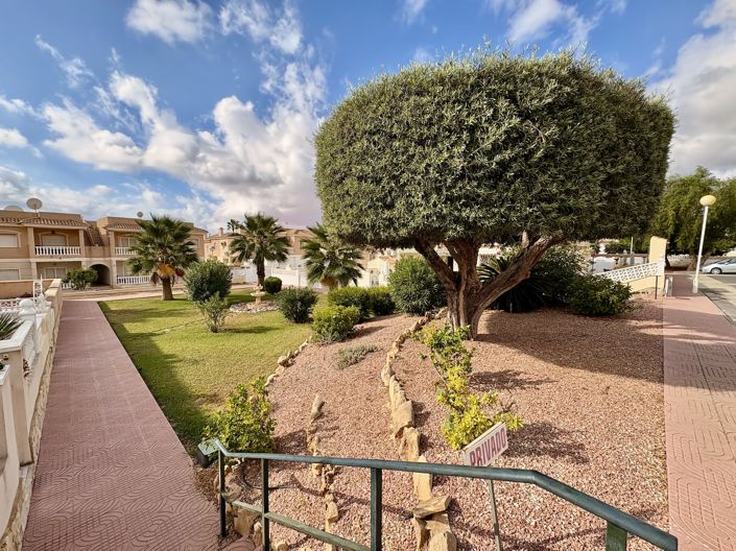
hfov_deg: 102.1
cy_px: 276
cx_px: 368
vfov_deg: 85.6
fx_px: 298
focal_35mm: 14
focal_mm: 2.22
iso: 50
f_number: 2.2
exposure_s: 1/1420
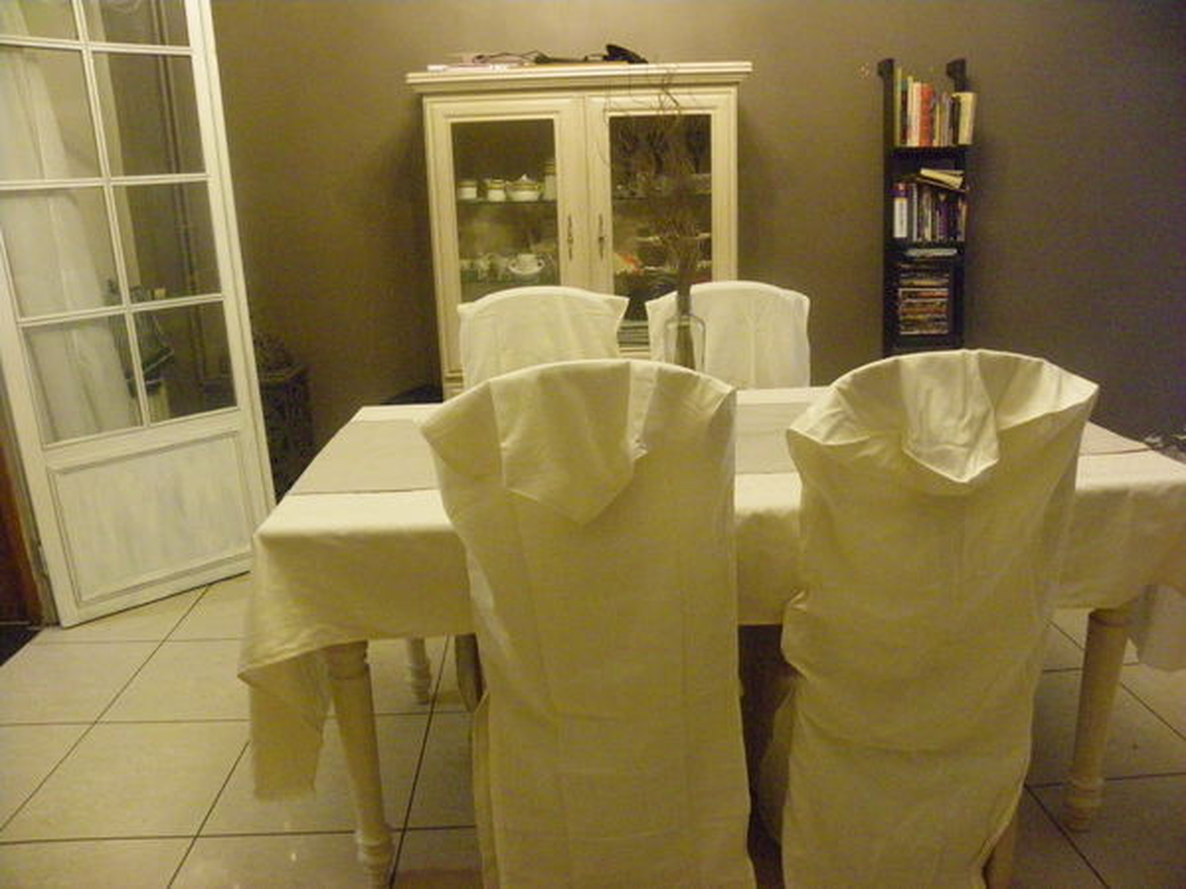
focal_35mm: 26
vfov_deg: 53.1
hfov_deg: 67.3
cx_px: 593
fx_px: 891
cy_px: 444
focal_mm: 4.6
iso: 800
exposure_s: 1/15
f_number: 2.8
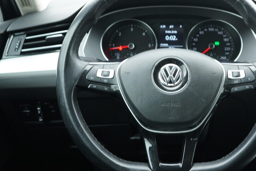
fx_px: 363
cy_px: 76
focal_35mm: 51
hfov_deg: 38.4
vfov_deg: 26.5
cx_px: 172
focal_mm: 24
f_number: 2.8
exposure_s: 1/40
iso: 320
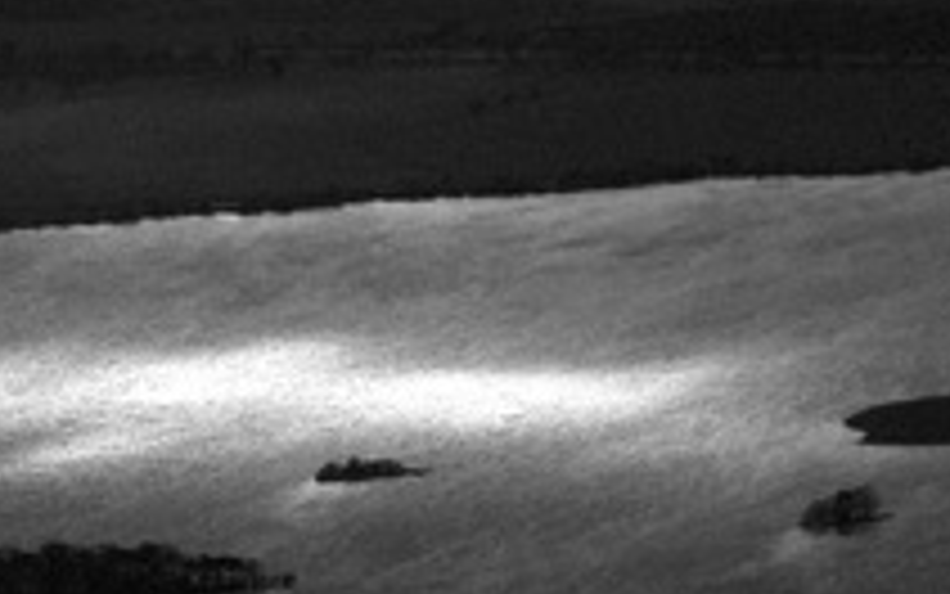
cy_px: -326
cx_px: 500
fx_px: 15694
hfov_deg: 3.5
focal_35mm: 606
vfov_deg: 2.2
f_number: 5.6
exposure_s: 1/3200
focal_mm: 120
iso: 1600
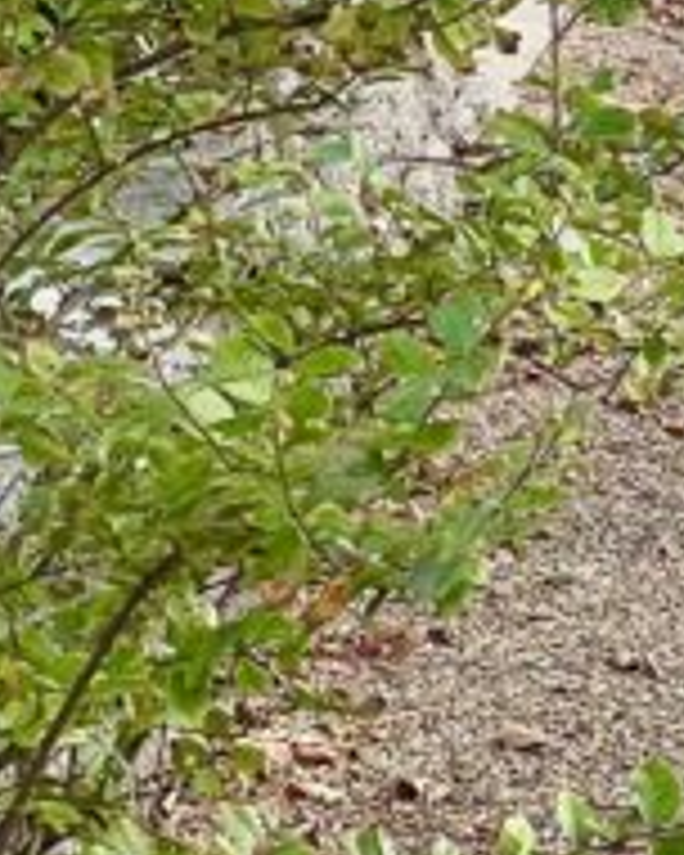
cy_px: -1292
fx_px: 10248
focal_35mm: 405
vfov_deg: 4.6
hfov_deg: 3.8
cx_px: 886
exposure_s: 1/203
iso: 32
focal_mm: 9
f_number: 2.8
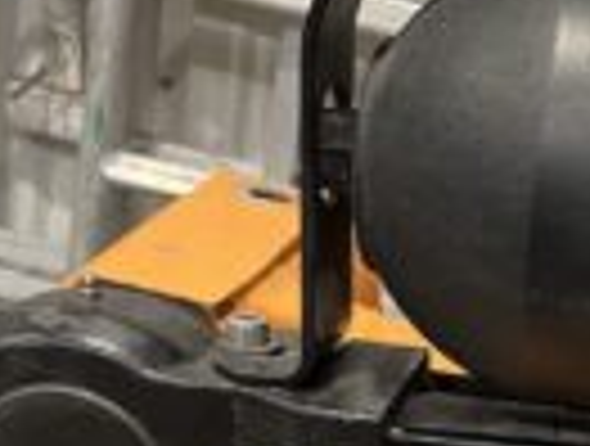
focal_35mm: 89
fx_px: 1521
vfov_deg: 16.3
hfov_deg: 19.5
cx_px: 847
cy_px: 473
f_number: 1.6
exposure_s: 1/50
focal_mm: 5.1
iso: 320
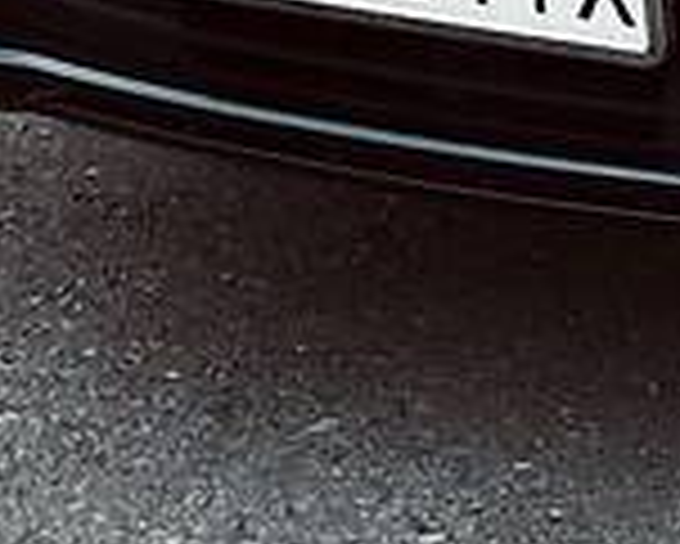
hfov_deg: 6.3
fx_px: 5941
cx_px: 1576
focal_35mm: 295
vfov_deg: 5.2
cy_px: -535
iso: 25
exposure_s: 1/30
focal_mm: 6.6
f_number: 2.8
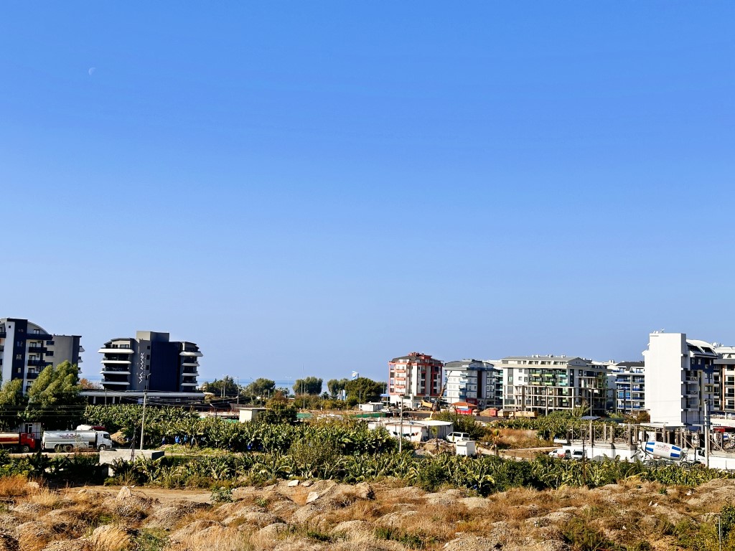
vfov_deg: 30.3
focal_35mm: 48
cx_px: 368
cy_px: 276
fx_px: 1019
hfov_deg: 39.7
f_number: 1.78
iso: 64
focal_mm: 6.86
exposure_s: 1/5556
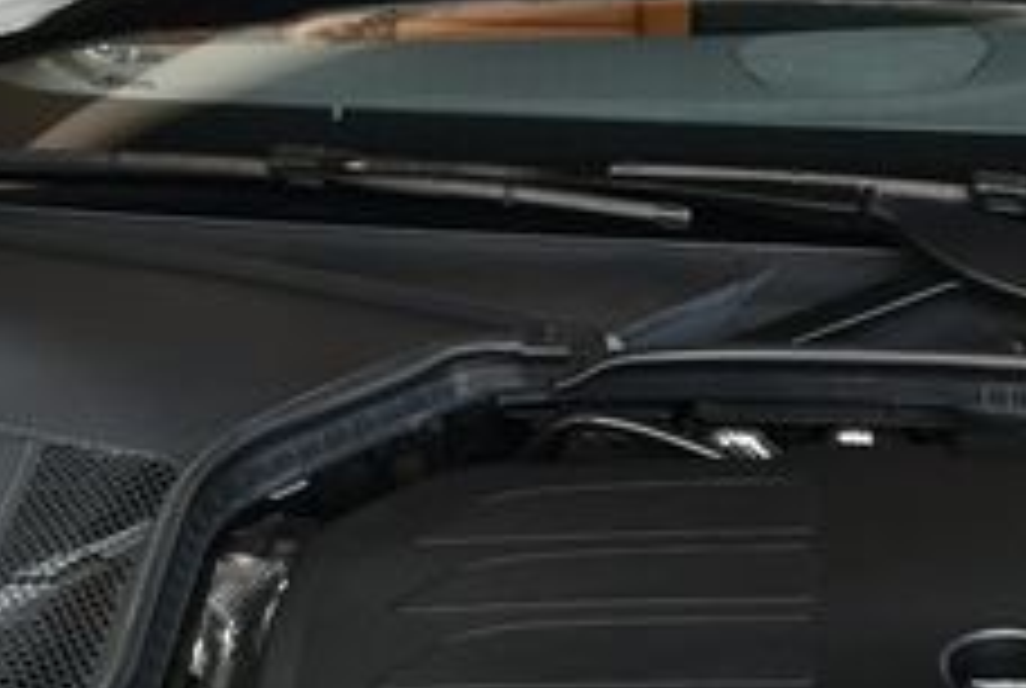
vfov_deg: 13.2
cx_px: 900
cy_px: 872
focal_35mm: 101
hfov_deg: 19.8
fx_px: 2884
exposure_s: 1/250
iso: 400
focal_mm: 18
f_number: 4
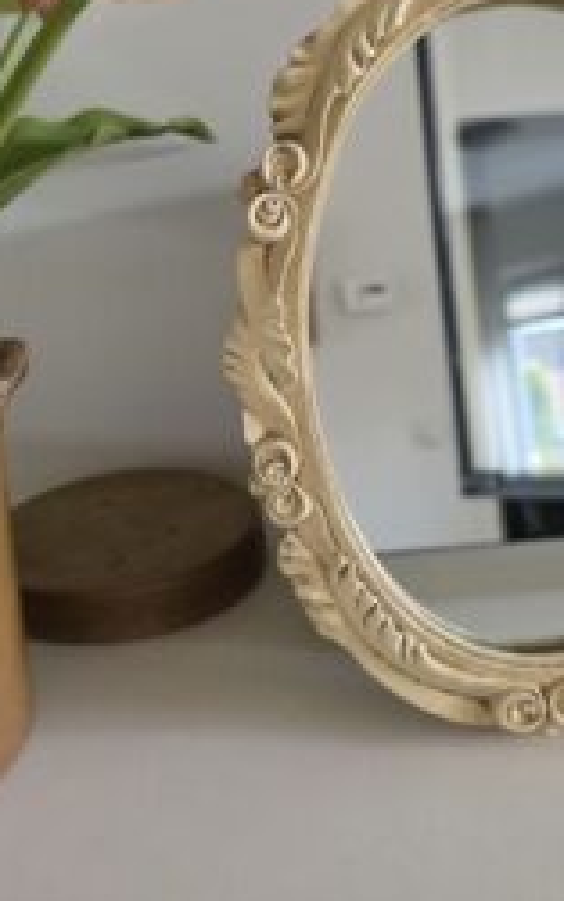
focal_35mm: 42
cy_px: 319
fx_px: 1032
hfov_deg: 30.6
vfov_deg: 46.6
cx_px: 284
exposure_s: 1/120
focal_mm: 6.3
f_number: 1.7
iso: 640
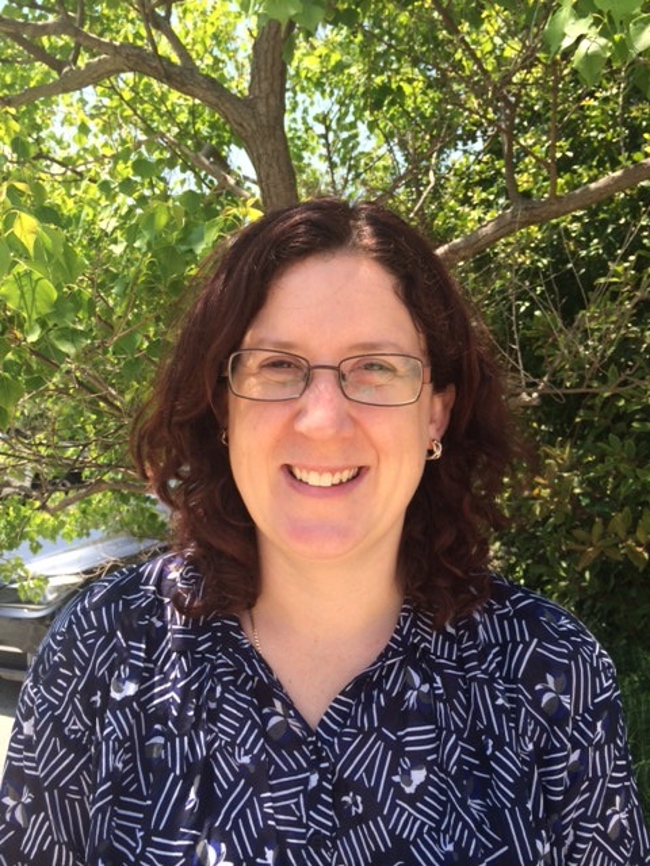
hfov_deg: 46.8
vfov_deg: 60.0
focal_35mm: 30
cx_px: 325
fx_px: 751
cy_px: 433
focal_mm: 4.12
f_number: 2.2
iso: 32
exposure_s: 1/631
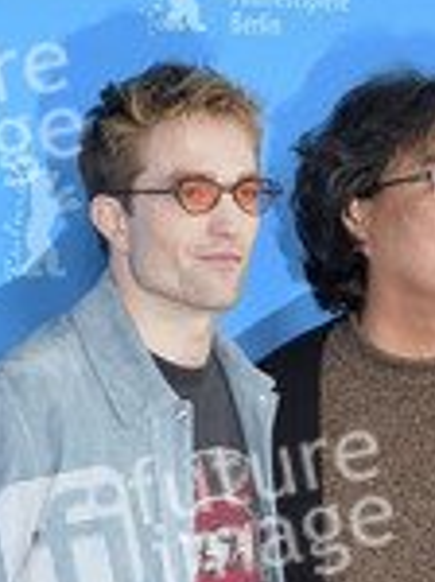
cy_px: 718
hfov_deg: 8.0
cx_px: 307
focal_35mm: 185
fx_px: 3109
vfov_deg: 10.5
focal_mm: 72
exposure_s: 1/100
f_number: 5.6
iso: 2000
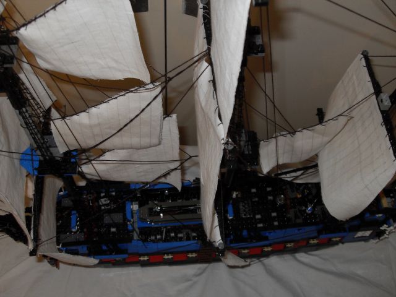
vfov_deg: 38.7
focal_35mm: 37
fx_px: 423
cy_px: 148
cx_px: 198
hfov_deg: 50.1
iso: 100
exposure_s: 1/45
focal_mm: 6.3
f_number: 2.8
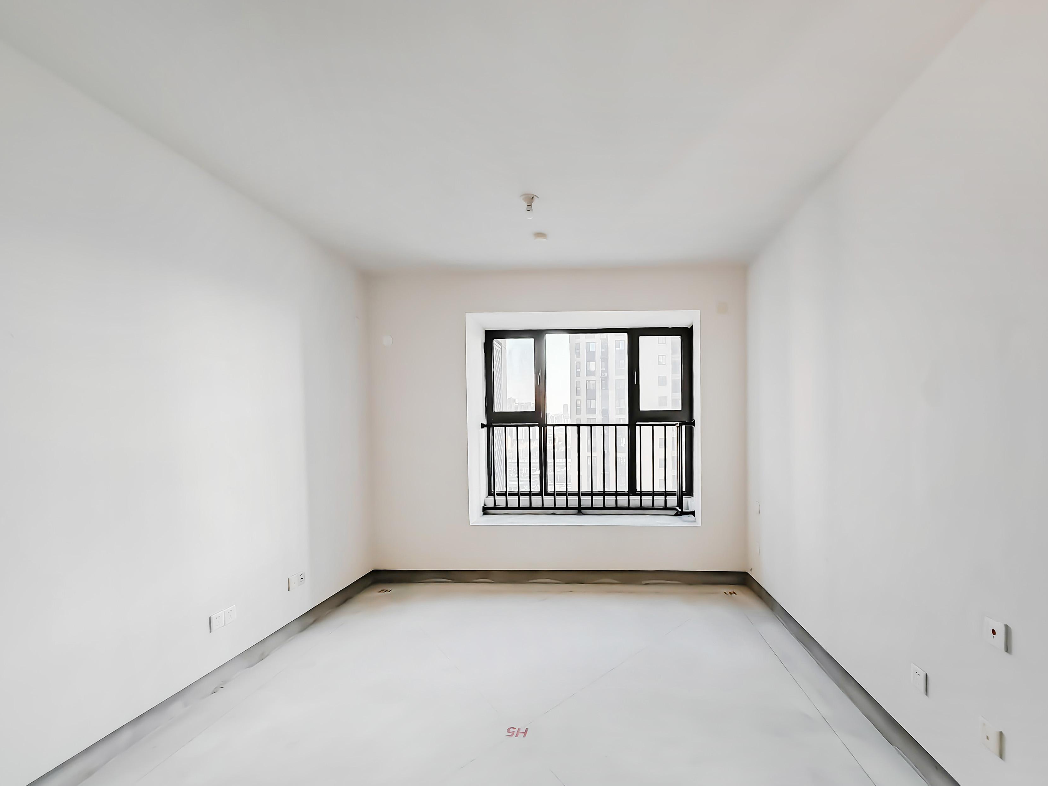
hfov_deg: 94.4
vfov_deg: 77.4
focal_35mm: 16
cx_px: 552
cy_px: 461
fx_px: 484
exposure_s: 1/50
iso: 320
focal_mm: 1.82
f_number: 2
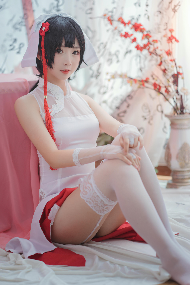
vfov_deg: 23.9
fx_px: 673
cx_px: 95
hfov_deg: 16.1
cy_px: 142
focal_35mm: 85
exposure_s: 1/160
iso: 160
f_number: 2.5
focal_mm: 85
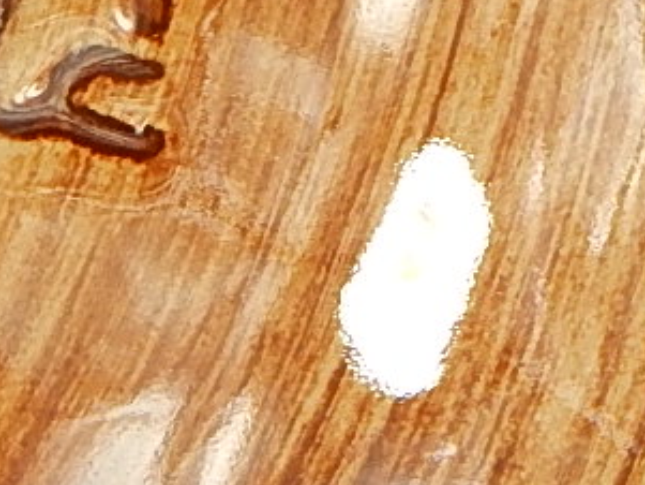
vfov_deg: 2.1
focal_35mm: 696
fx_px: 12974
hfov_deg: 2.8
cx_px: 264
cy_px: -283
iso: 125
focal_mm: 23.4
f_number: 4.8
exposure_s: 1/50
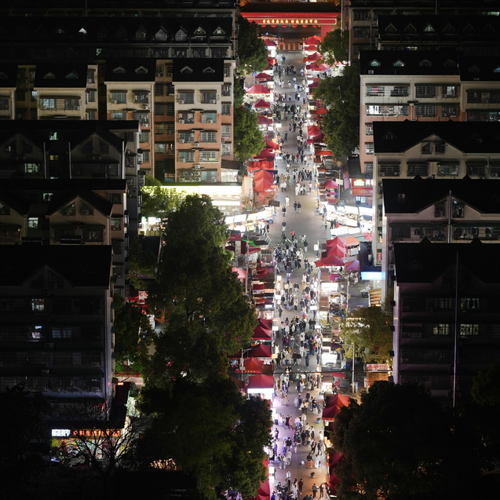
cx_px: 250
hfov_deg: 12.0
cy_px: 253
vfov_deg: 12.0
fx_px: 2386
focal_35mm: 146
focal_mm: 114
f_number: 3.2
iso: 320
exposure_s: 1/20
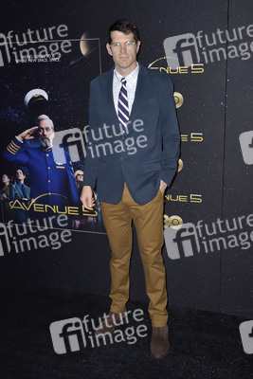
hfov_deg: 36.9
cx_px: 126
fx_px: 379
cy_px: 190
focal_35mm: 36
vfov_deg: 53.1
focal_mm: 36
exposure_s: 1/250
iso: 320
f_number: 7.1
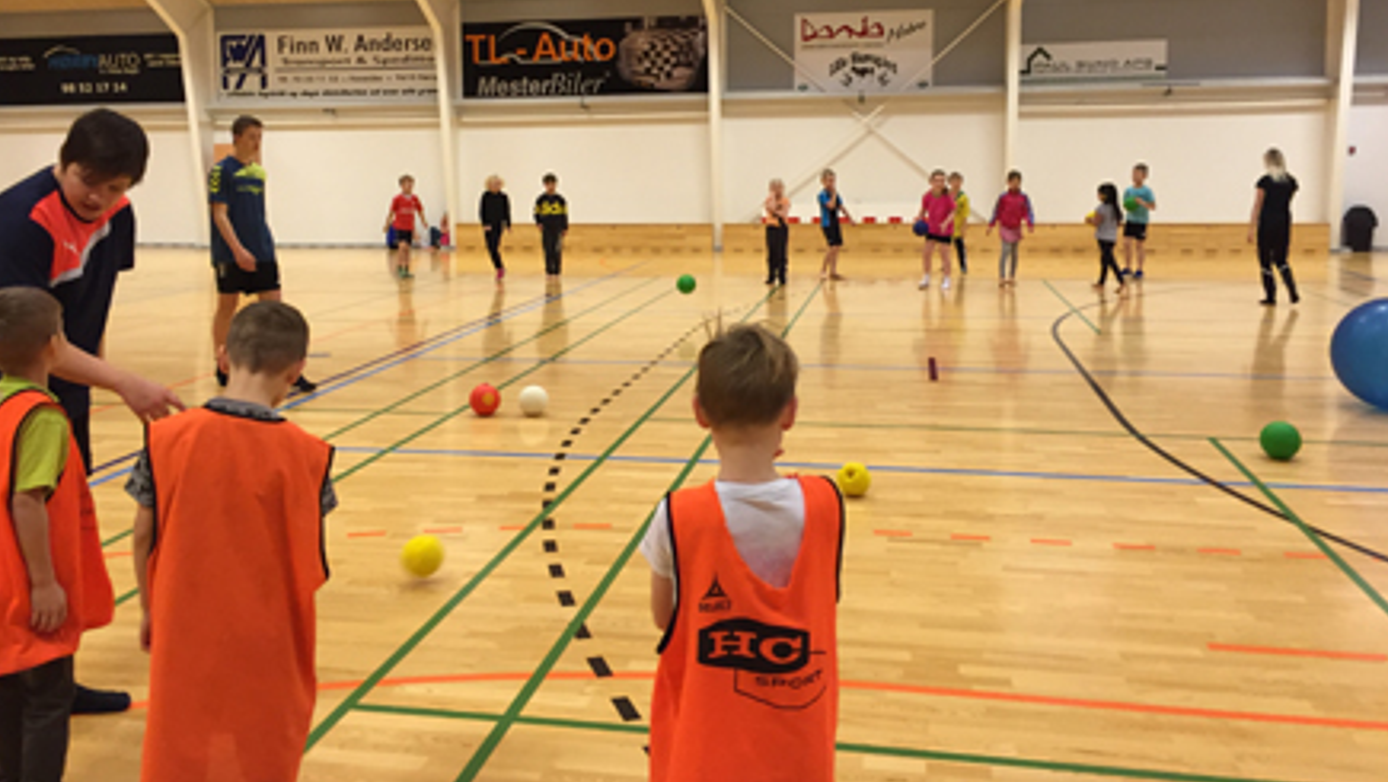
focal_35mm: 34
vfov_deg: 34.4
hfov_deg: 58.0
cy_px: 273
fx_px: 1252
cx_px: 651
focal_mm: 4.15
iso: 64
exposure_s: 1/33
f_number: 2.2
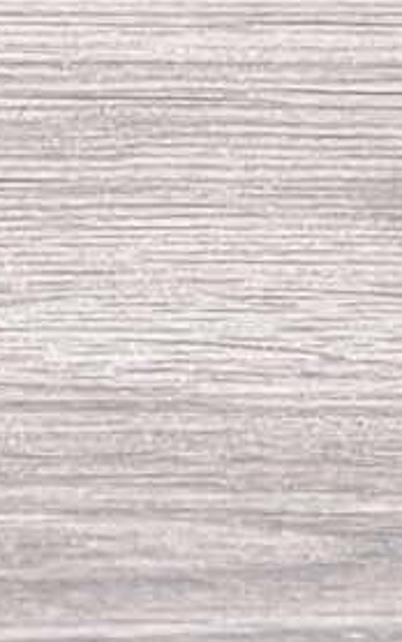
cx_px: 1557
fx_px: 13151
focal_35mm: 751
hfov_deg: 1.7
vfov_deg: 2.8
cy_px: -1081
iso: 100
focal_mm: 9
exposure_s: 1/100
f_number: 2.8
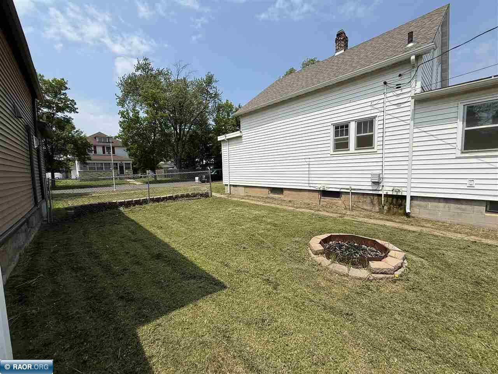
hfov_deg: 102.1
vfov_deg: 85.7
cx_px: 249
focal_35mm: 14
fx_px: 201
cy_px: 187
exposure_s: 1/3460
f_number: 2.2
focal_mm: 2.22
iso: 50
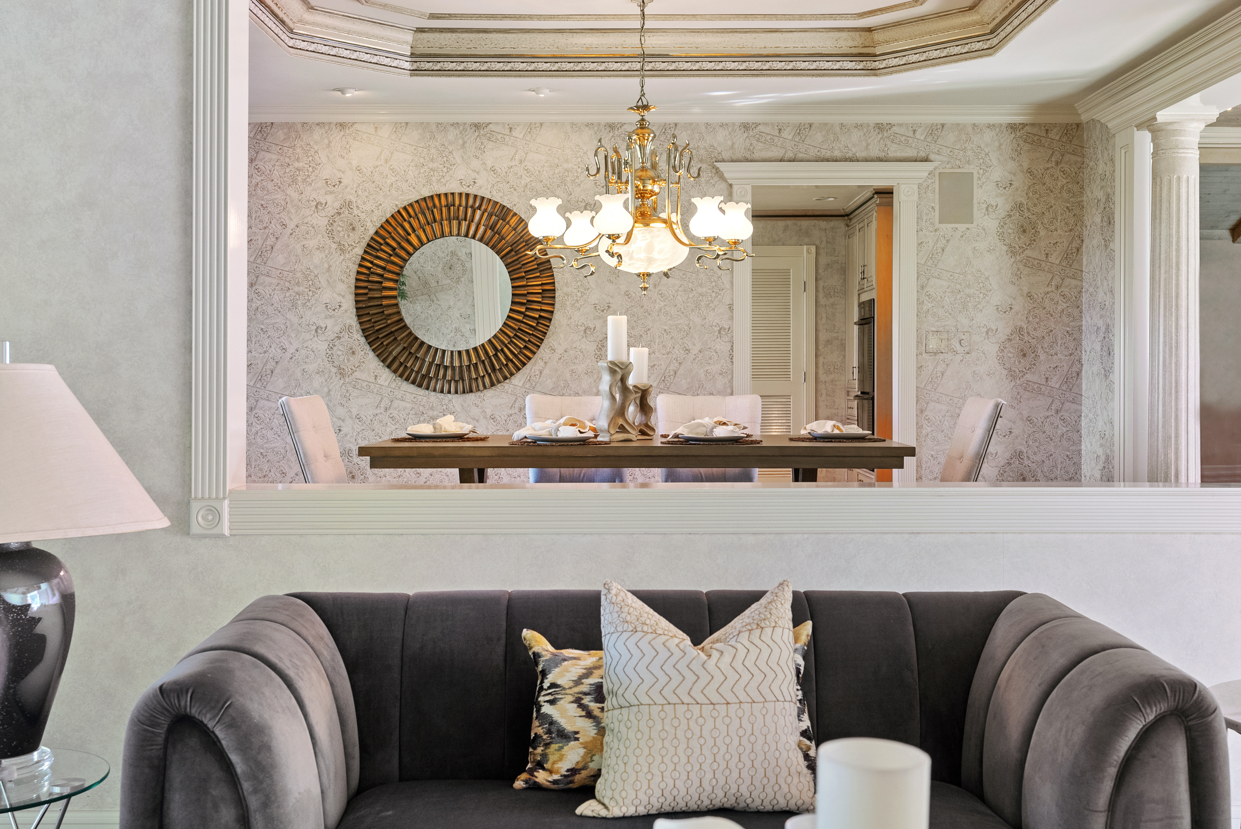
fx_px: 1380
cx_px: 629
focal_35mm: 40
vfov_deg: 33.4
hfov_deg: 48.4
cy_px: 357
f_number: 6.3
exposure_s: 1/8
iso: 800
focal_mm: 35
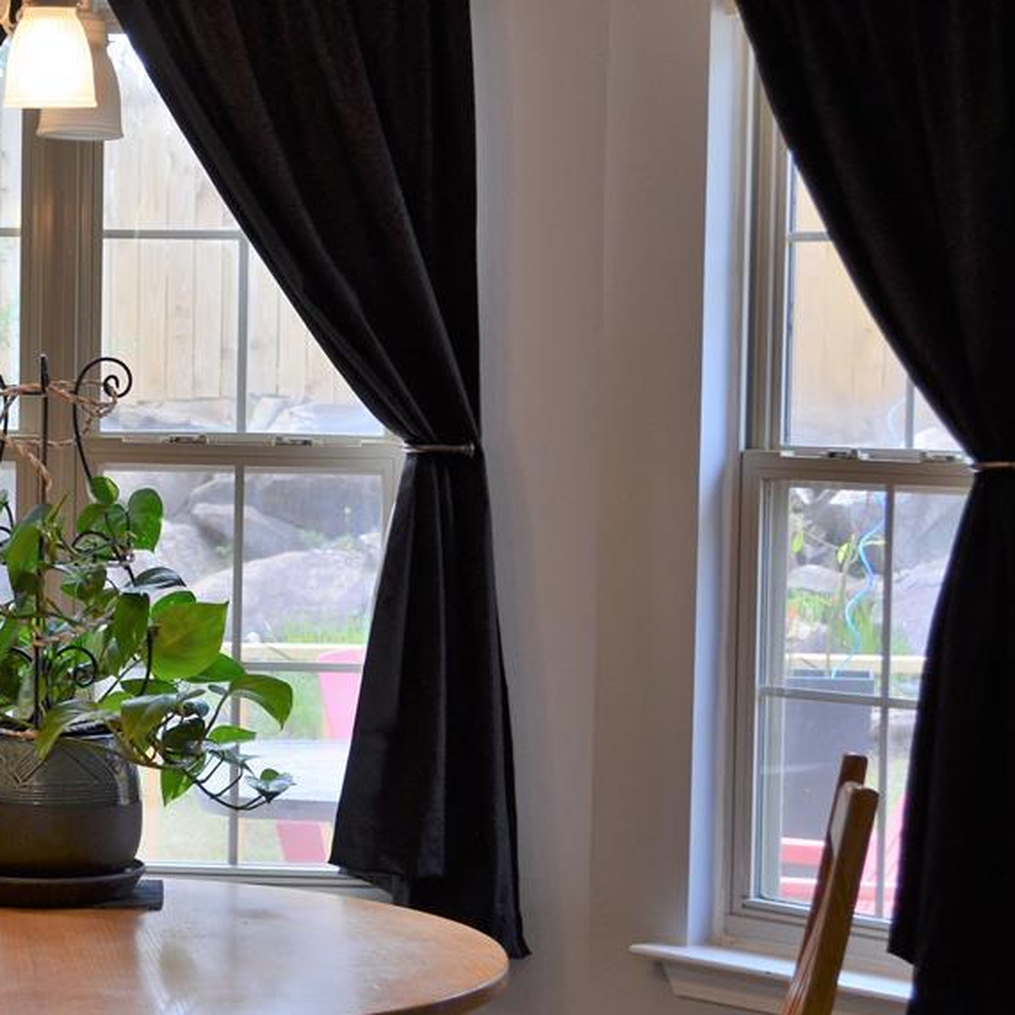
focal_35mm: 100
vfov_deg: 17.4
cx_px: 91
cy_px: 546
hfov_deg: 17.1
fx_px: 3316
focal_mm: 35
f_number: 5.6
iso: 320
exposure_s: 1/125
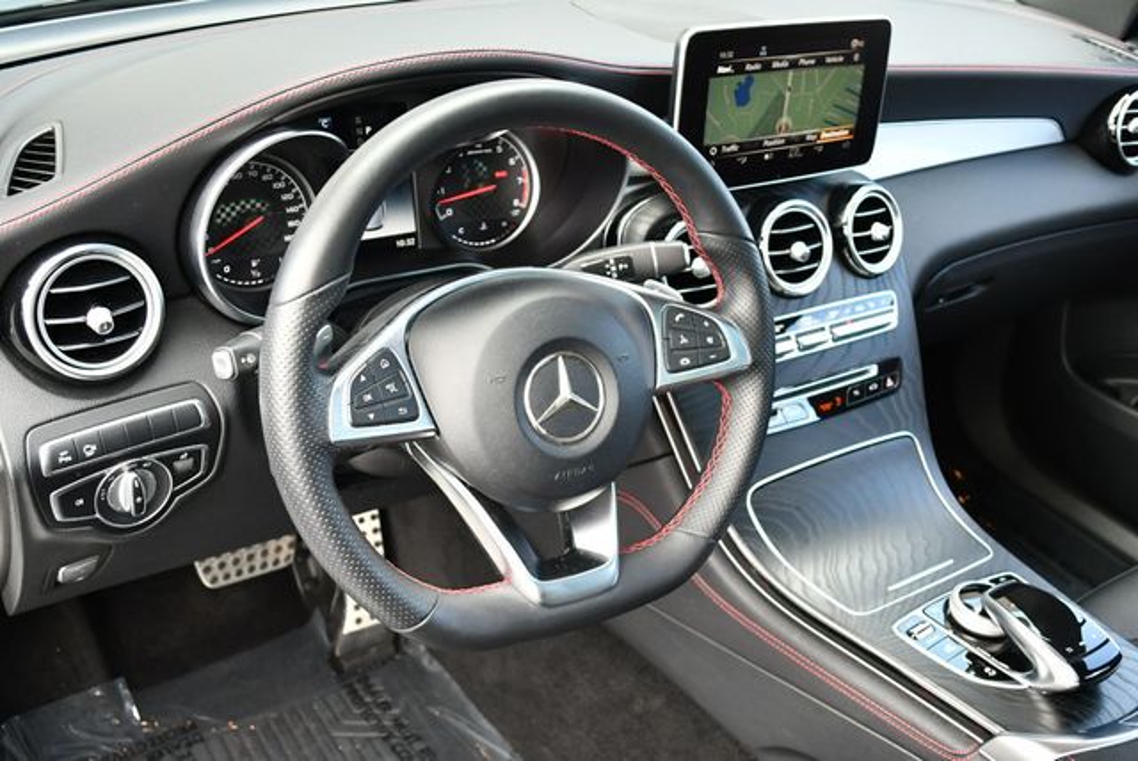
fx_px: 1139
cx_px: 569
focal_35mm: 36
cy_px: 380
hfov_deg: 53.1
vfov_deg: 36.9
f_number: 3.5
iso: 800
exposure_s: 1/200
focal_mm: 18
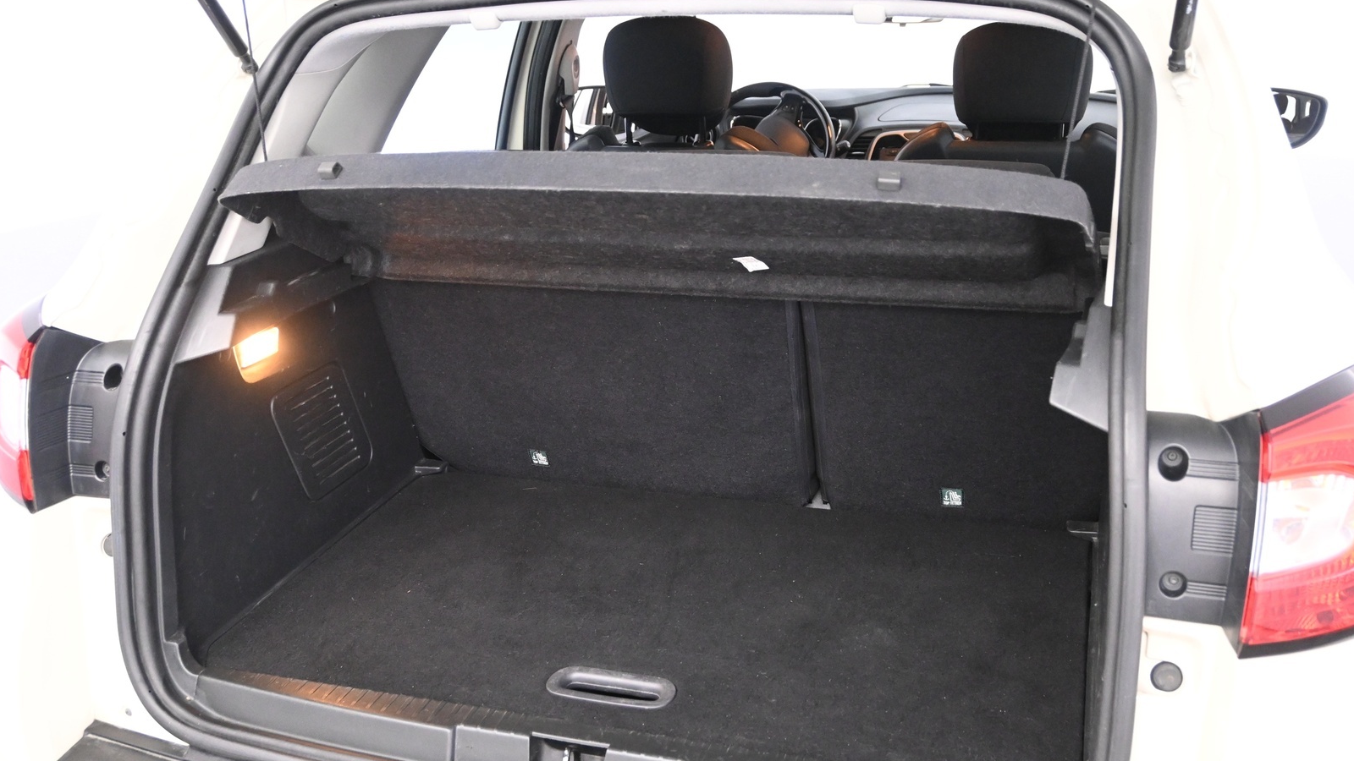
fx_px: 1257
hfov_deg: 56.6
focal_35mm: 35
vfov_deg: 33.7
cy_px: 420
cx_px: 682
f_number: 4
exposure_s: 1/40
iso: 3200
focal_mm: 22
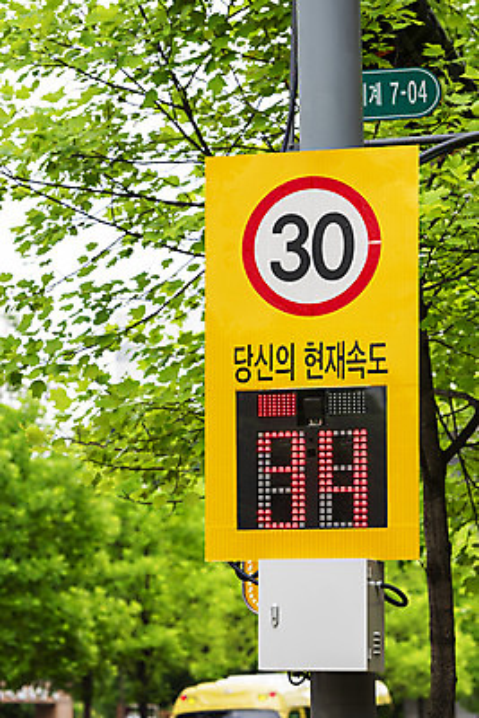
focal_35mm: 122
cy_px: 359
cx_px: 240
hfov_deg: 11.2
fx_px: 2433
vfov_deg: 16.8
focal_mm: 122
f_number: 3.5
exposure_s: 1/160
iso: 200
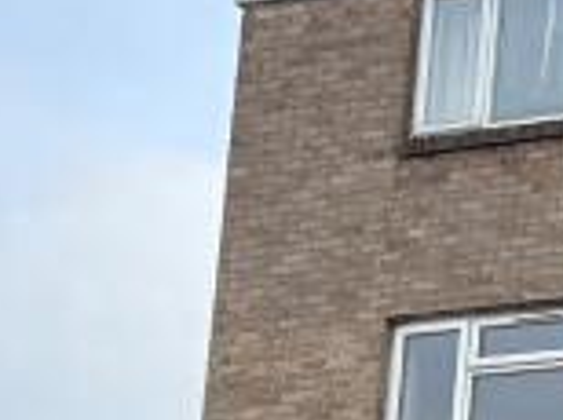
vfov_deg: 8.3
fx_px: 2809
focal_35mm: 173
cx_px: 1433
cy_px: 719
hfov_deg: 9.8
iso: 64
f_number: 1.6
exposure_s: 1/895
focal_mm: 5.96
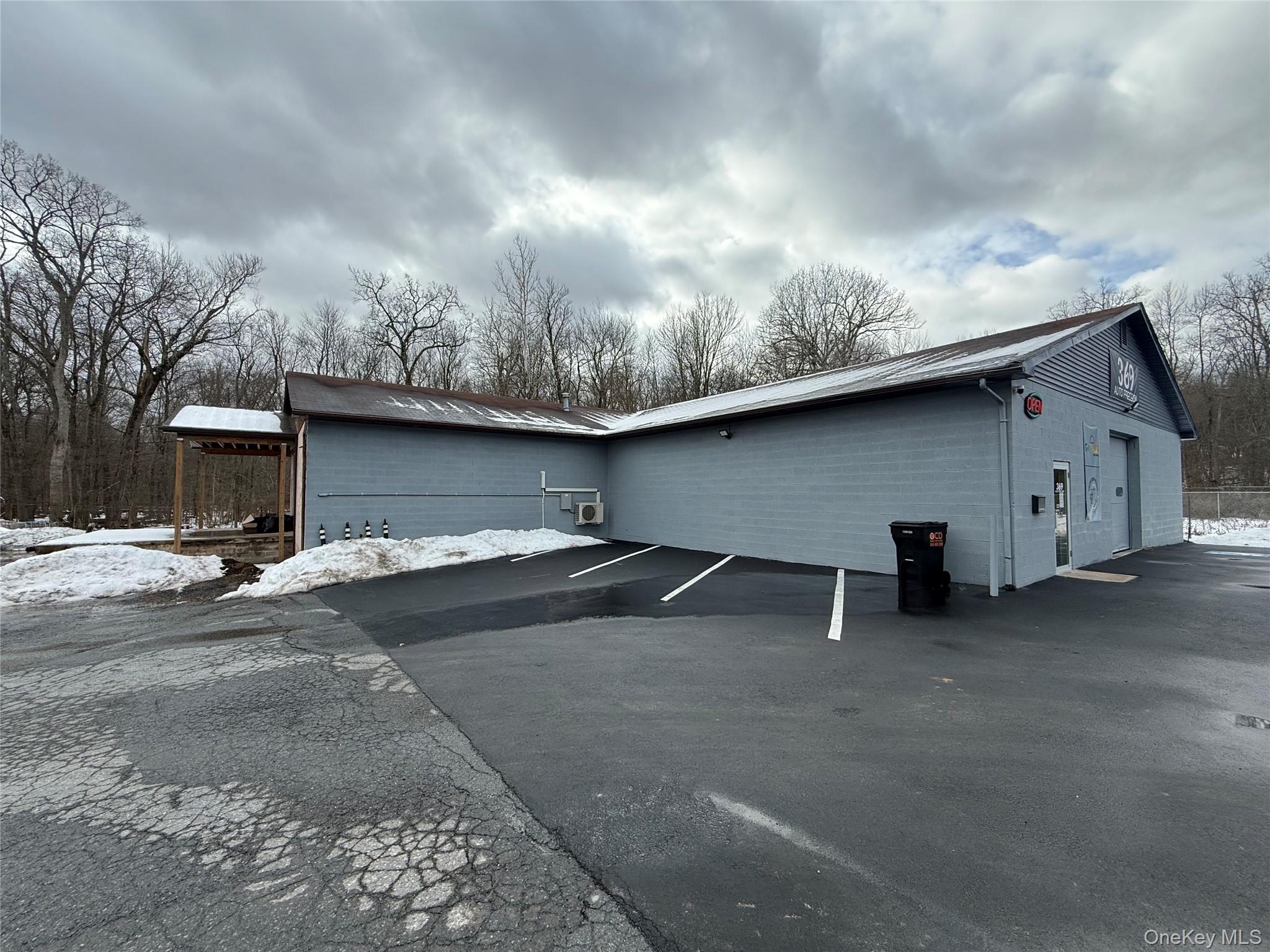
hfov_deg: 102.1
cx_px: 635
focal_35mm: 14
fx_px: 514
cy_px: 476
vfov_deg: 85.7
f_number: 2.2
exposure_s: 1/1068
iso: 50
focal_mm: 2.22
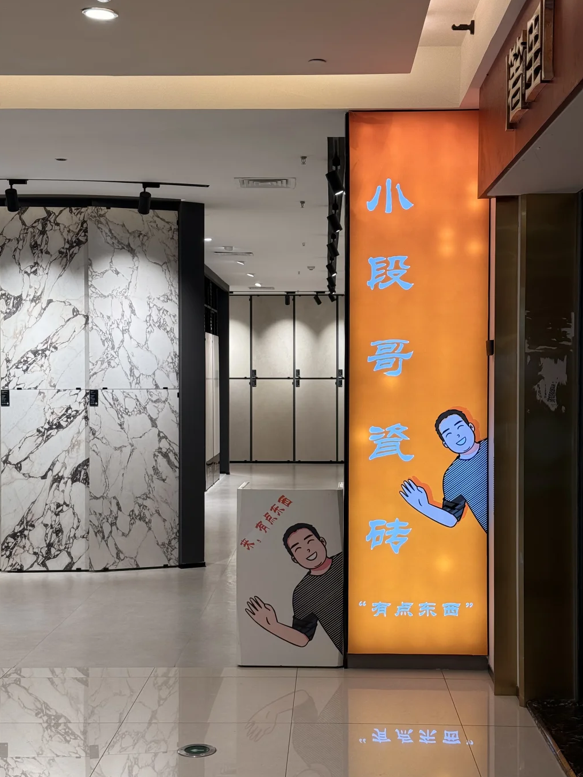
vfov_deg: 37.5
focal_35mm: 51
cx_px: 302
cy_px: 397
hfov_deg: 28.6
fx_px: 1145
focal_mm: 6.76
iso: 50
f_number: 1.78
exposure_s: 1/121
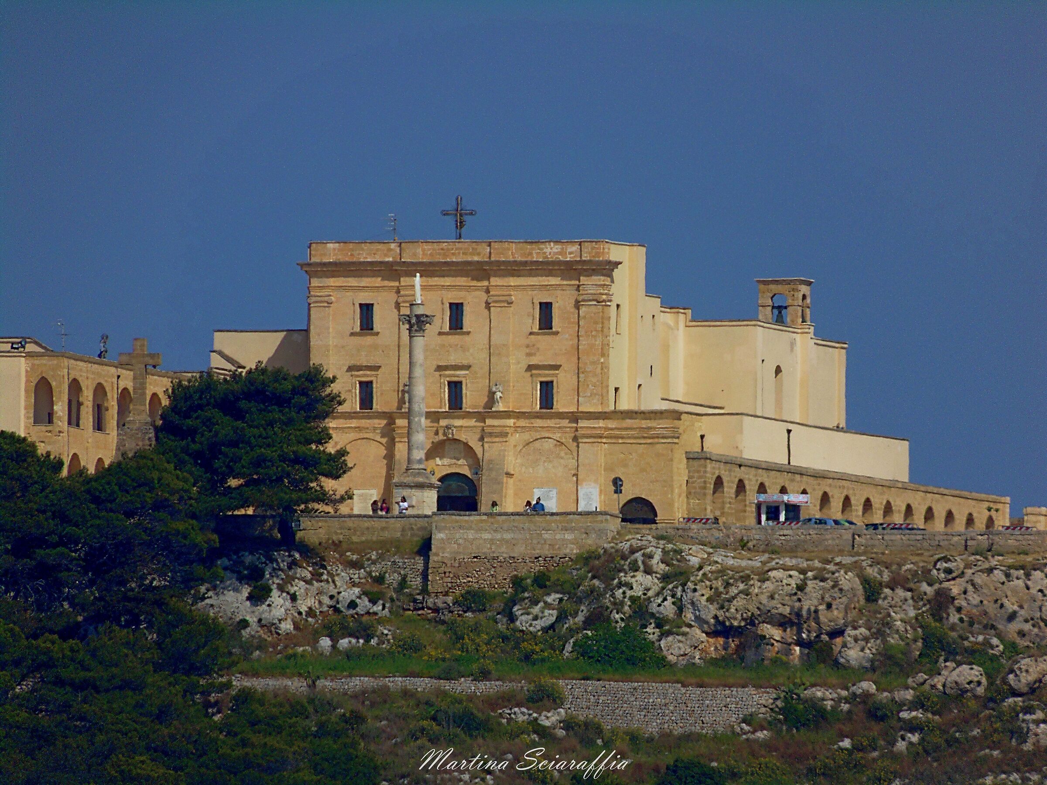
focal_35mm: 924
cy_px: 392
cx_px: 524
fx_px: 27947
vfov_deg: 1.6
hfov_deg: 2.1
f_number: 6.5
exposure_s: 1/640
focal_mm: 168
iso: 100
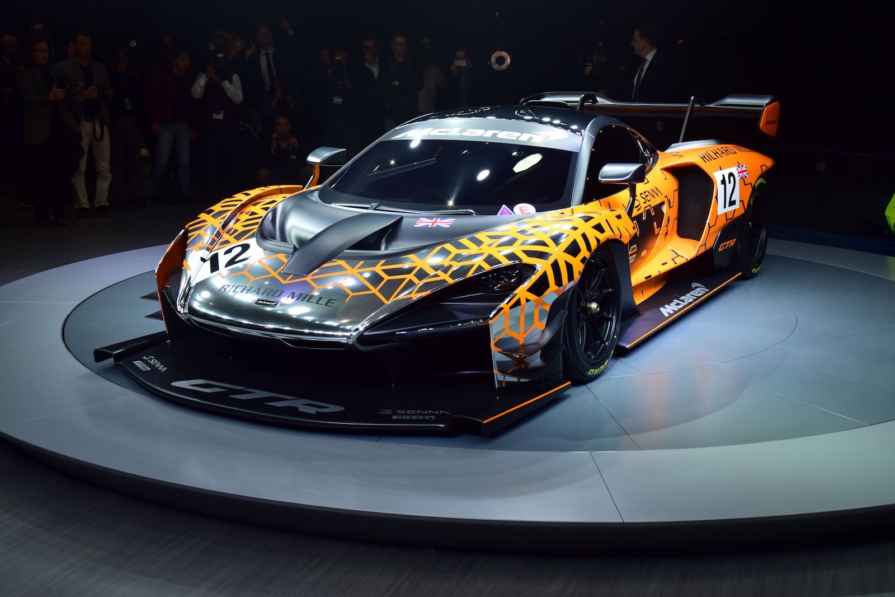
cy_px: 298
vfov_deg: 28.1
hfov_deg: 41.1
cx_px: 448
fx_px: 1193
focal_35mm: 48
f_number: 10
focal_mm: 32
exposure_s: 1/160
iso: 200
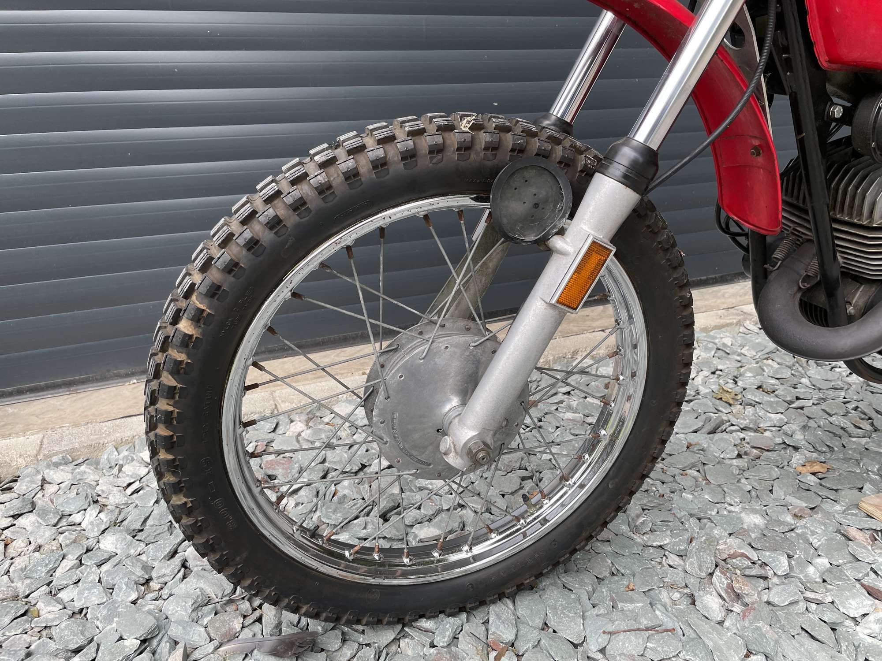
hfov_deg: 67.3
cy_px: 330
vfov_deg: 53.1
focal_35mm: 26
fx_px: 662
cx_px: 441
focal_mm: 4.2
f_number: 1.6
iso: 50
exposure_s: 1/121
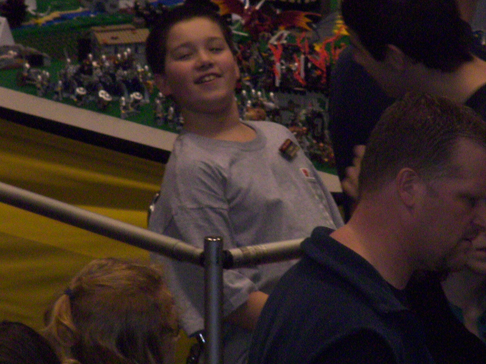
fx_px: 10404
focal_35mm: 741
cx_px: 219
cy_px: 105
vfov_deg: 2.0
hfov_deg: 2.7
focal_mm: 60.1
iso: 250
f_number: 3.6
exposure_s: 1/100
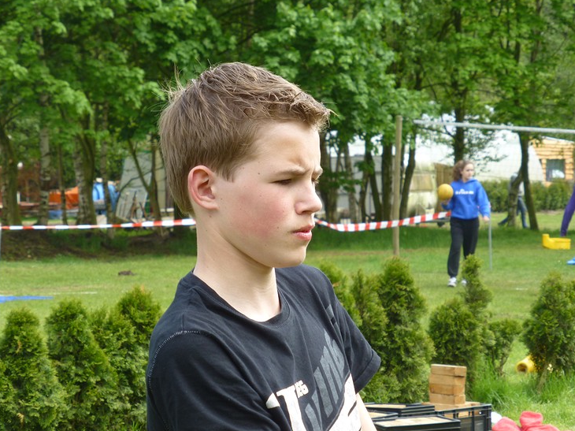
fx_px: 2640
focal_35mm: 159
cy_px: 214
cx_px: 283
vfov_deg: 9.3
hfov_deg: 12.4
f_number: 5.4
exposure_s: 1/100
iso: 100
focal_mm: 25.9
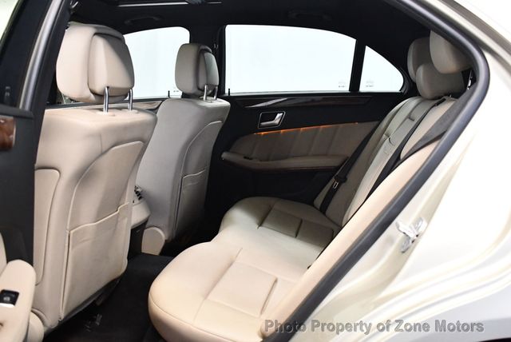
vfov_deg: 36.9
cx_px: 256
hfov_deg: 53.1
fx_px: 511
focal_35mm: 36
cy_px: 171
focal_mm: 18
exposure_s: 1/80
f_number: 3.5
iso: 3200
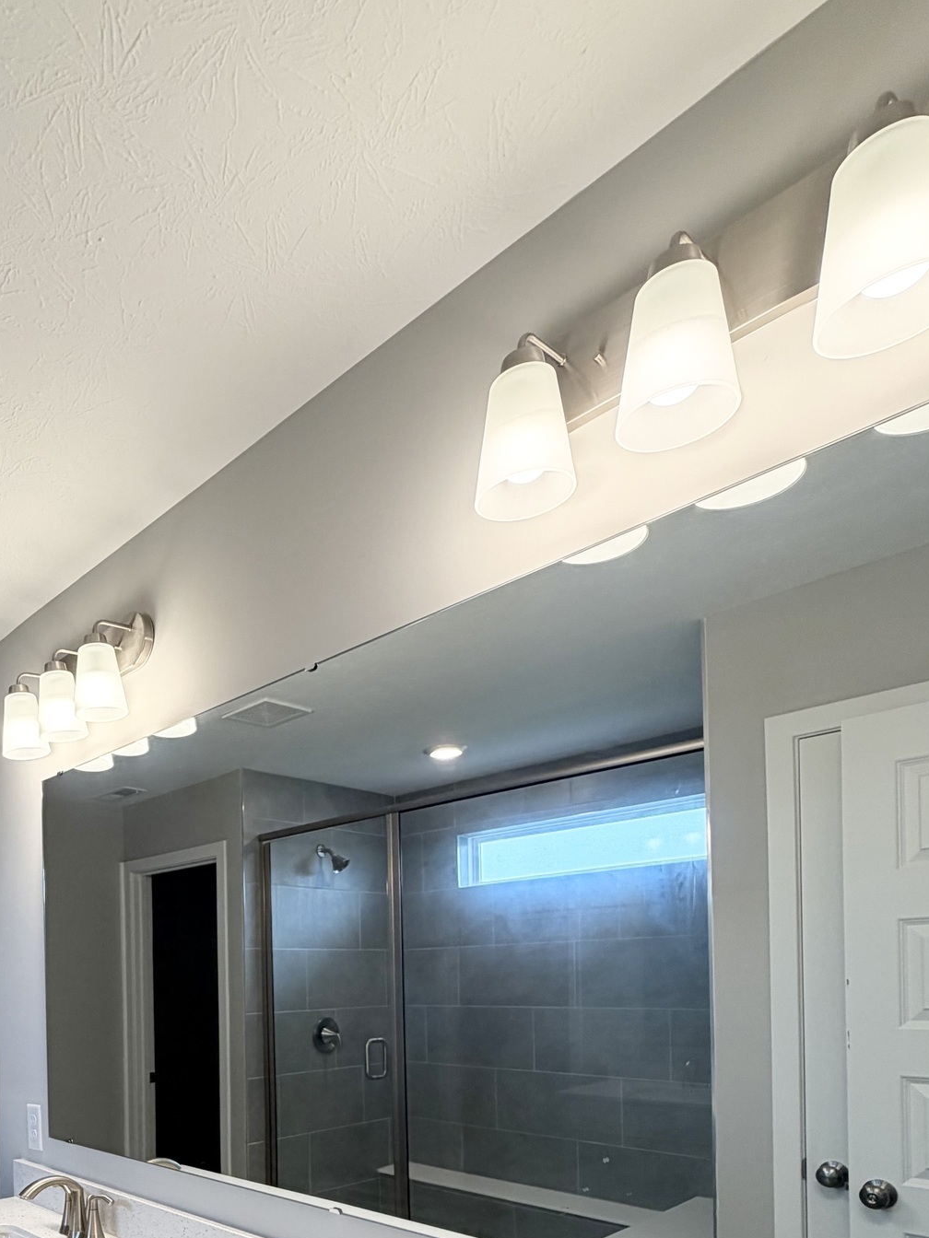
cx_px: 188
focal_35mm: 24
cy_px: 1001
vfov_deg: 64.8
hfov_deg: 53.1
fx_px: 859
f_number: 2.2
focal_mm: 2.22
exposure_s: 1/120
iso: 100
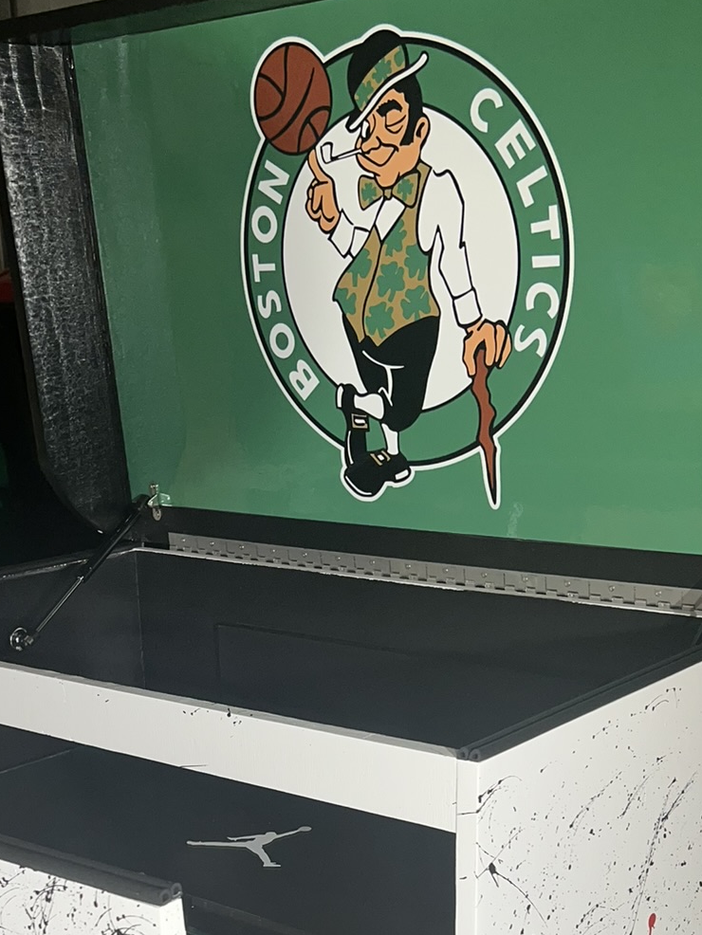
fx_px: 1460
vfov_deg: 34.1
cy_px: 792
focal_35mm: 54
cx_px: 282
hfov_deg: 27.0
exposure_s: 1/120
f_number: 1.5
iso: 80
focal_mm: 5.7
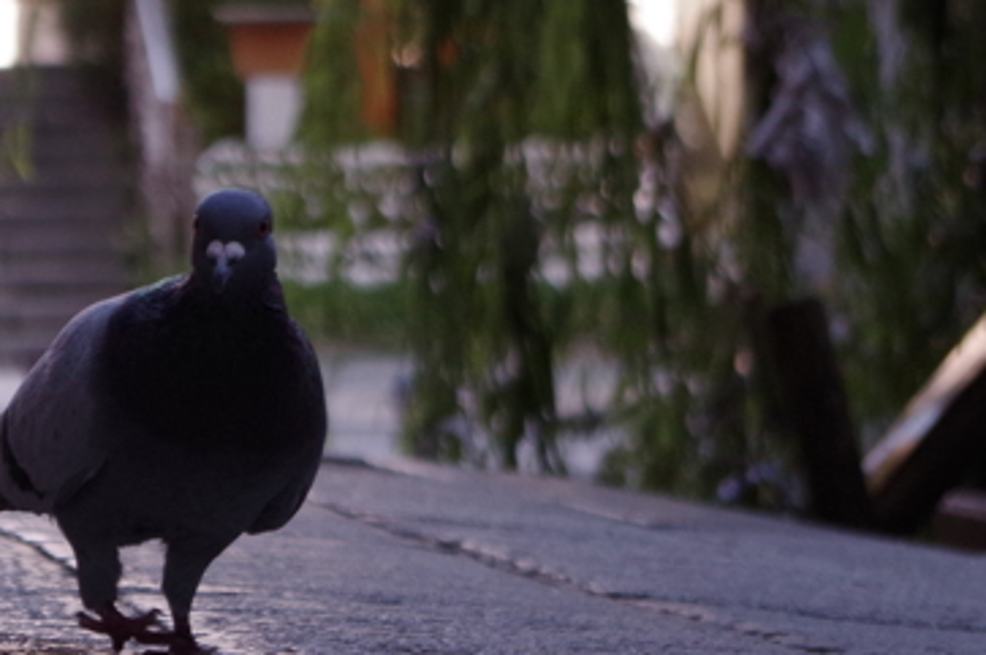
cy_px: 264
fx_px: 6318
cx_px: -54
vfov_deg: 5.9
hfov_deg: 8.9
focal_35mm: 231
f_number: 5.6
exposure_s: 1/125
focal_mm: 55
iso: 640
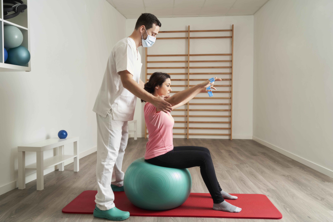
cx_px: 166
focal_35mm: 35
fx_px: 324
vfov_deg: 37.9
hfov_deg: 54.4
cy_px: 111
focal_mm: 35
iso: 200
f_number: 4
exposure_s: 1/160
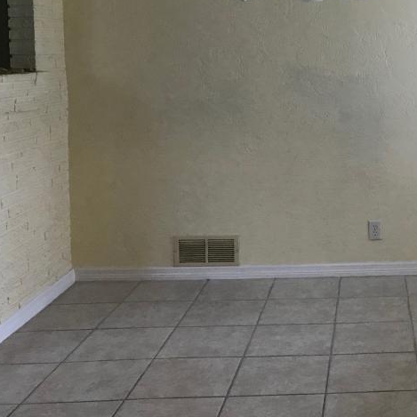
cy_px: 132
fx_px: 736
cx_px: 436
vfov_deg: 31.3
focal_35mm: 54
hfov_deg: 29.2
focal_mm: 3.99
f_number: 1.8
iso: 40
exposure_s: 1/30
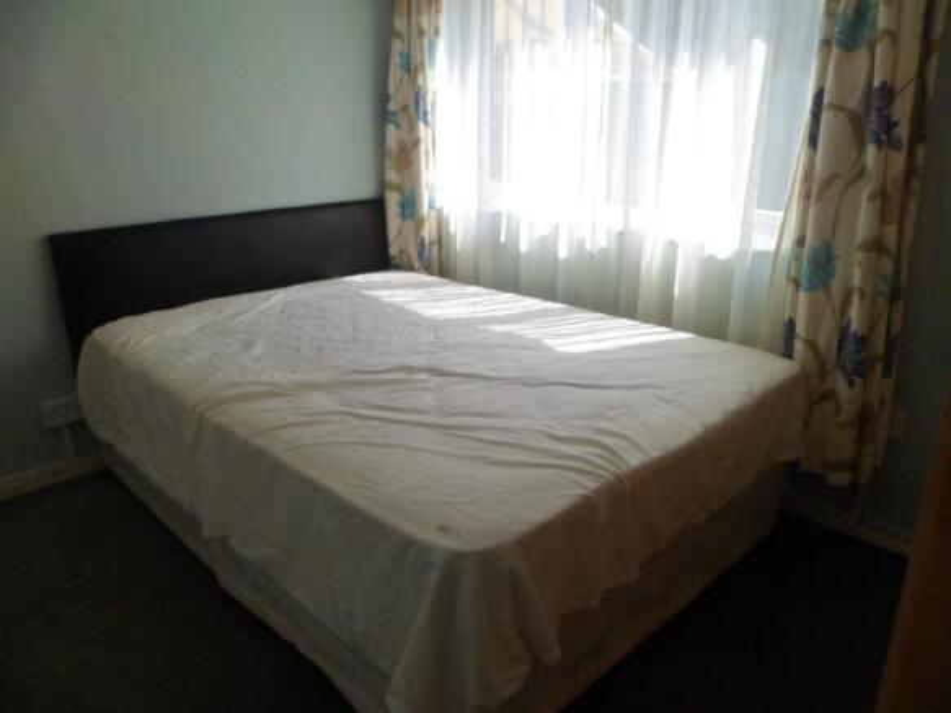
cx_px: 476
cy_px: 356
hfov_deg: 67.3
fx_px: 714
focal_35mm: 26
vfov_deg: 53.0
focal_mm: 4.9
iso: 80
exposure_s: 1/180
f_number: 3.3
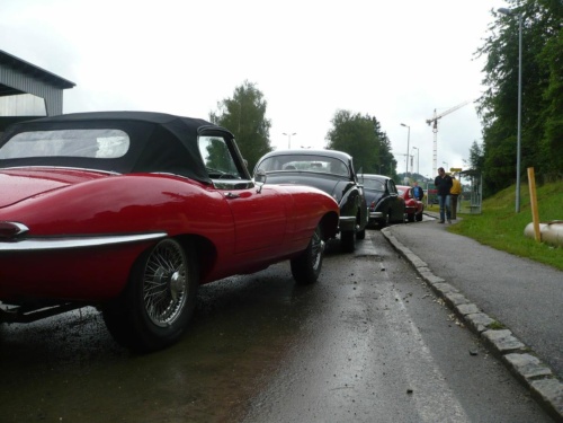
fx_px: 586
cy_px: 212
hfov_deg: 51.4
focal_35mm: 36
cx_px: 282
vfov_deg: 39.7
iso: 100
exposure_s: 1/500
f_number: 2.9
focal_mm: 6
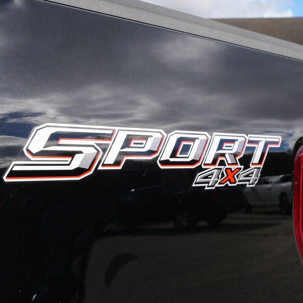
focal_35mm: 57
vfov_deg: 30.0
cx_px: 132
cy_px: 151
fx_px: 564
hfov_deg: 30.0
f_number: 9
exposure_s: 1/320
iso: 200
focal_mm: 24
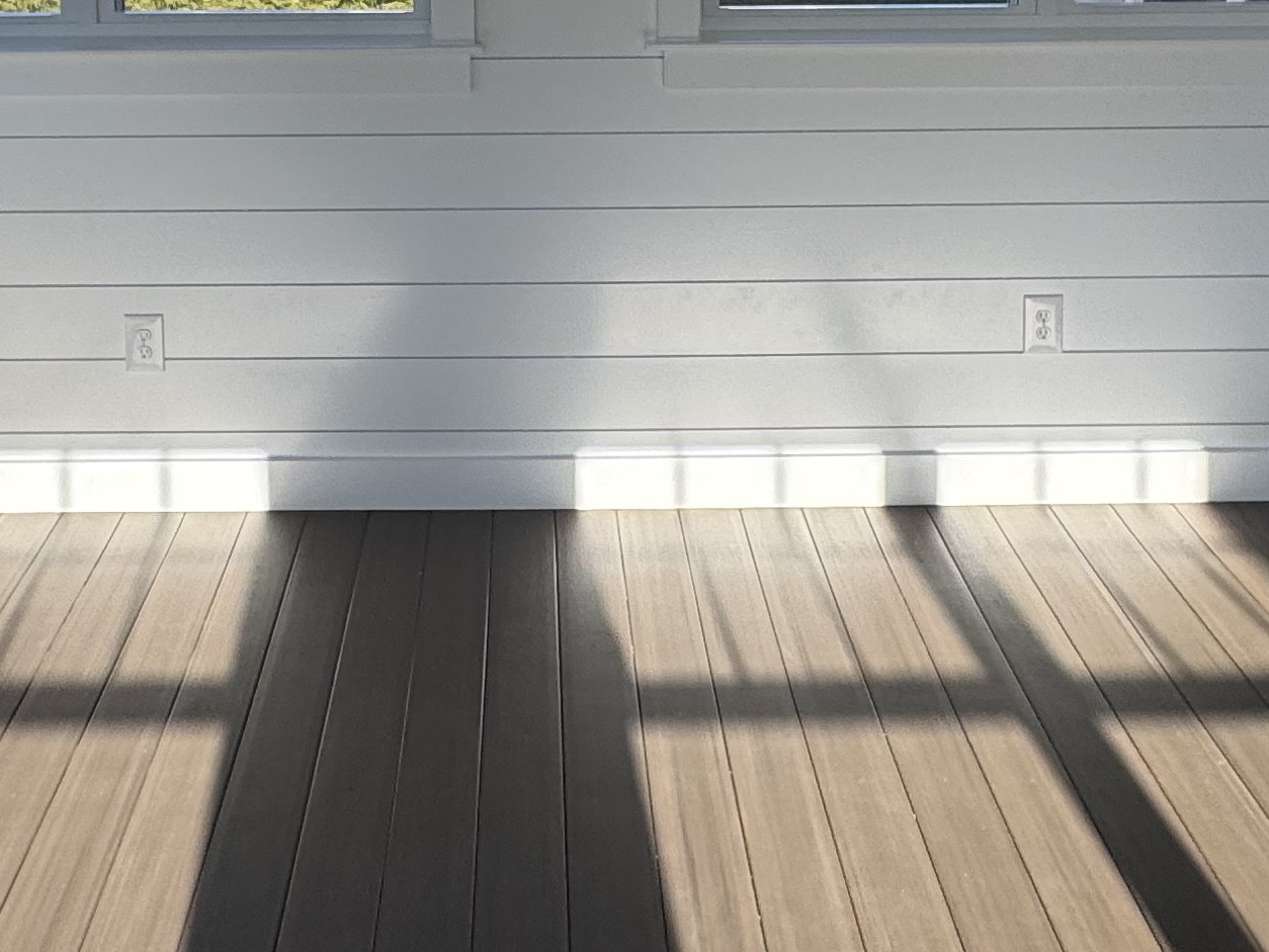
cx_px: 528
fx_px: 1650
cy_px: -104
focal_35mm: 45
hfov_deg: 41.9
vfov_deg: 29.0
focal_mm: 2.22
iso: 40
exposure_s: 1/425
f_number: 2.2
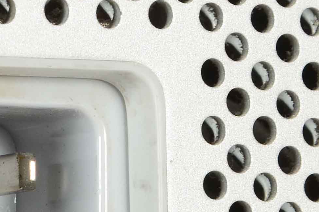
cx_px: -16
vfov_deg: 1.7
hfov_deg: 2.6
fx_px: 7054
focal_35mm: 798
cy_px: 224
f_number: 13
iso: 200
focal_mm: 105
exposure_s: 1/160
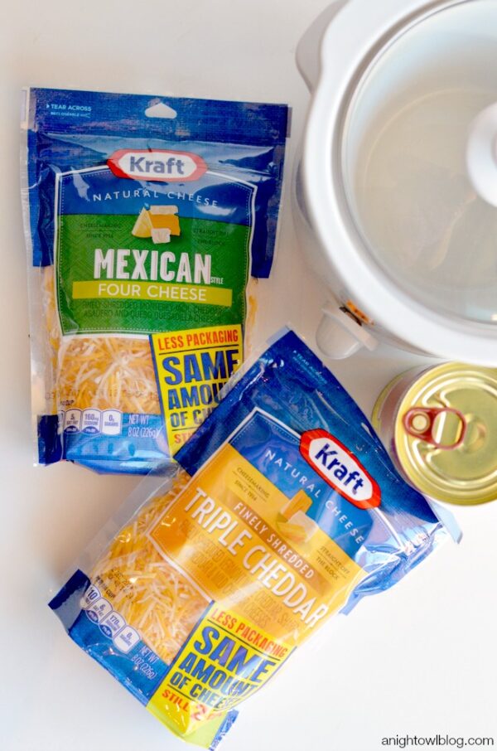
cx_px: 248
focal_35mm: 75
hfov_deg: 18.1
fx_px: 1560
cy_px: 376
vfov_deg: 27.0
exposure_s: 1/320
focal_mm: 50
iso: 2000
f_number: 3.2
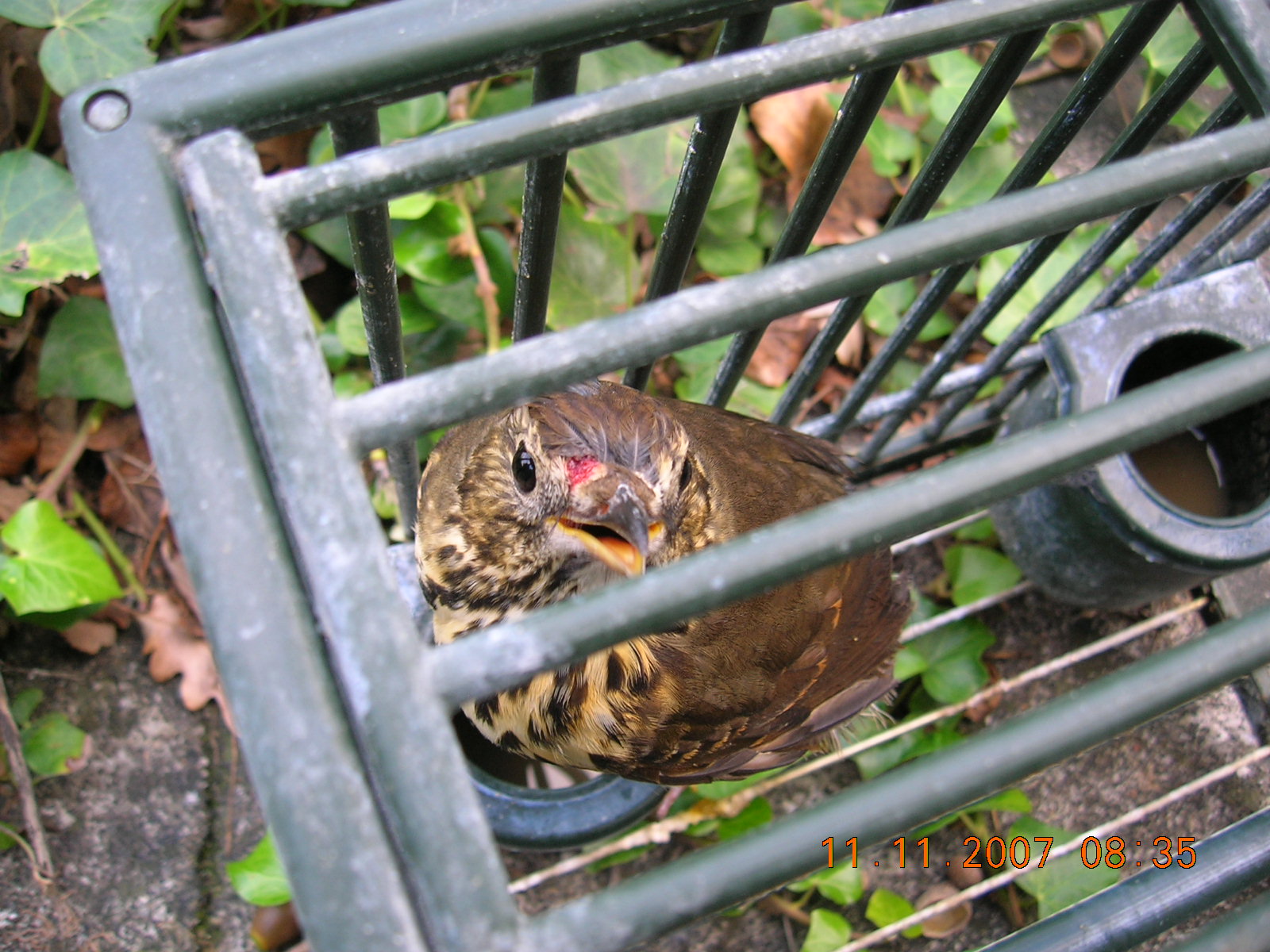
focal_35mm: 34
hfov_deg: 54.0
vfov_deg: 41.8
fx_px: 1247
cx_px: 635
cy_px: 476
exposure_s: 1/14.7
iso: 50
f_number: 2.9
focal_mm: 5.7
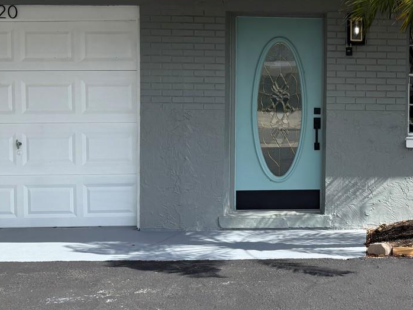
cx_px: 391
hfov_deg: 32.7
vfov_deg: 26.4
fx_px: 656
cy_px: 104
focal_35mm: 55
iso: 100
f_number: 1.78
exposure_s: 1/4167
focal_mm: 6.76
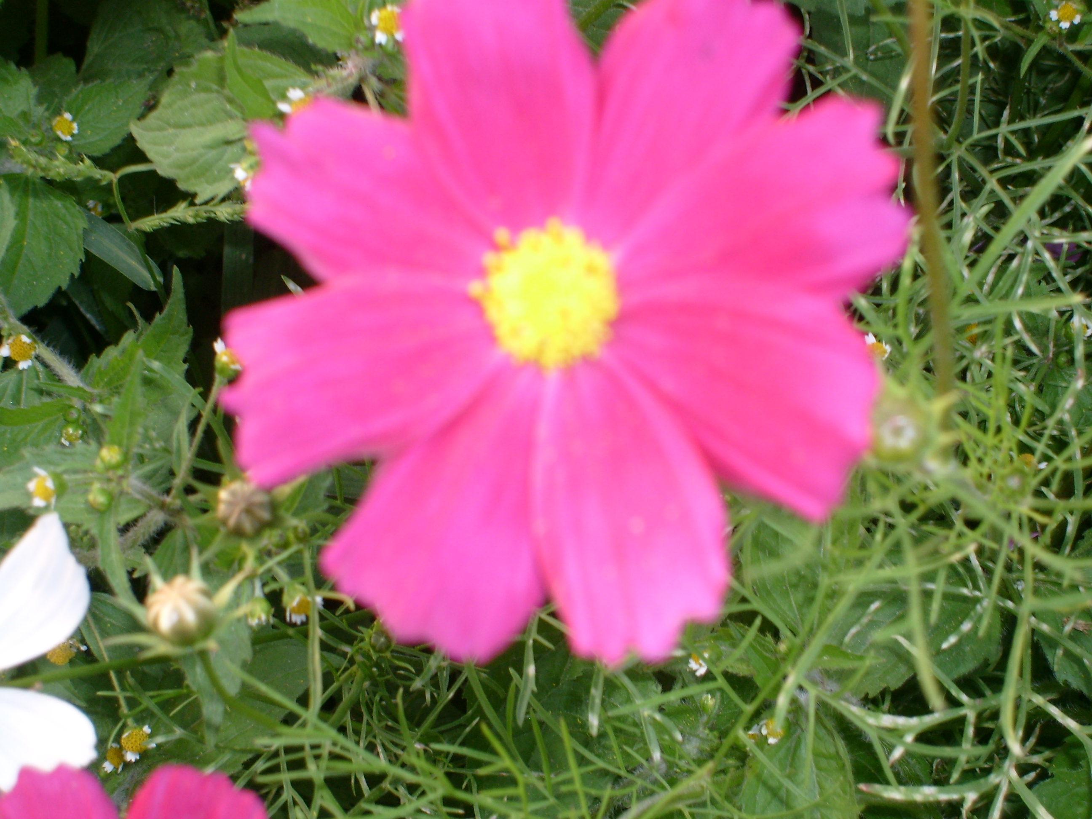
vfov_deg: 18.2
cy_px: 410
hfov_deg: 24.1
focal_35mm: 81
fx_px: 2555
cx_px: 546
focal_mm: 13.7
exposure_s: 1/90
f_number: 4.2
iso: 100
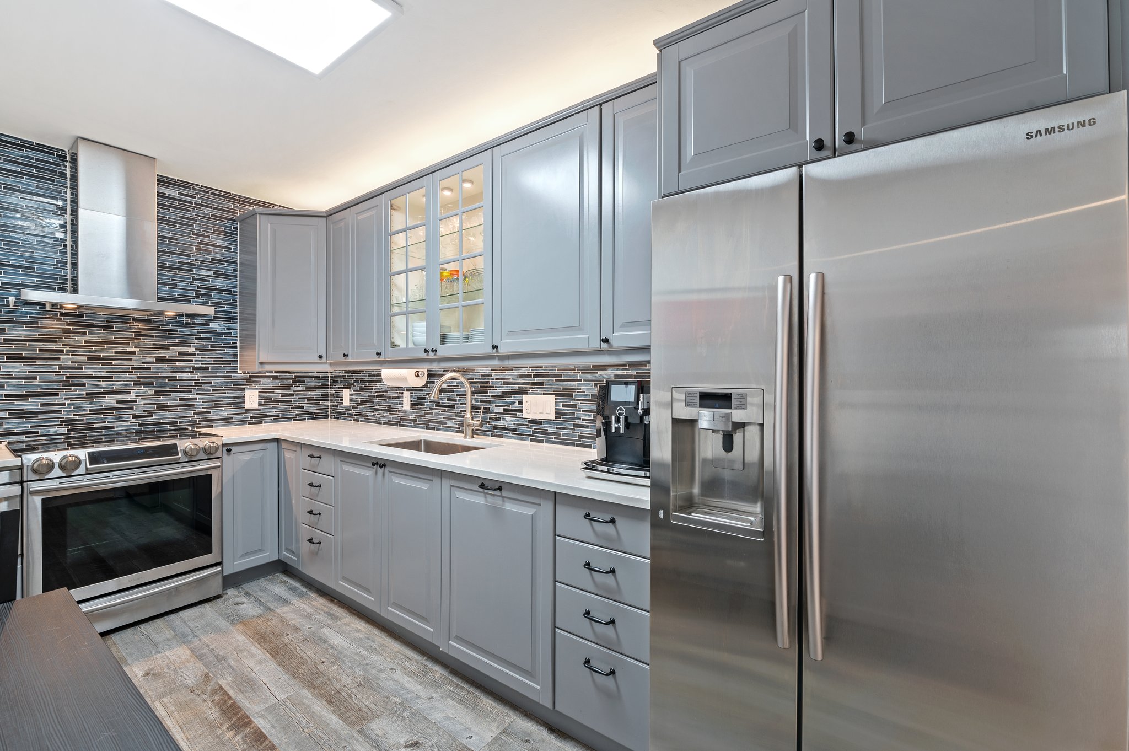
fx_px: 470
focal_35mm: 15
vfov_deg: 77.2
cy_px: 376
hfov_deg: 100.4
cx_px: 564
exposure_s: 1
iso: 200
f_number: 8
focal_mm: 15
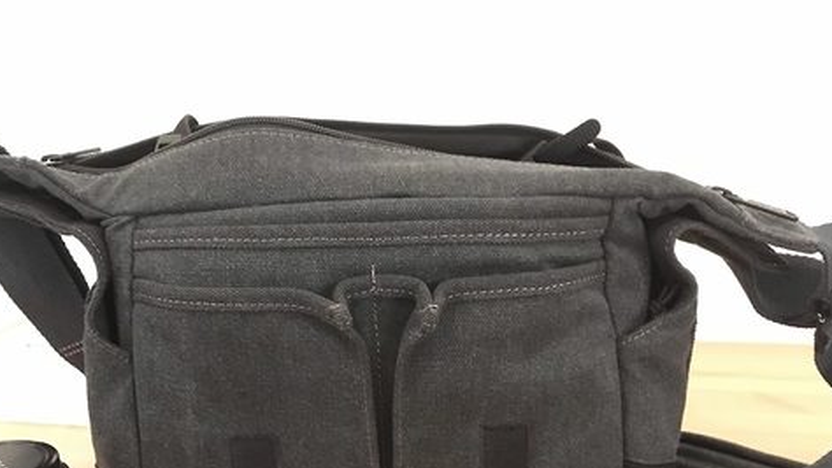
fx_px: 883
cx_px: 360
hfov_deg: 50.3
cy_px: 370
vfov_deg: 29.1
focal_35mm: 40
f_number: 2.2
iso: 640
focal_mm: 4.15
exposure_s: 1/17
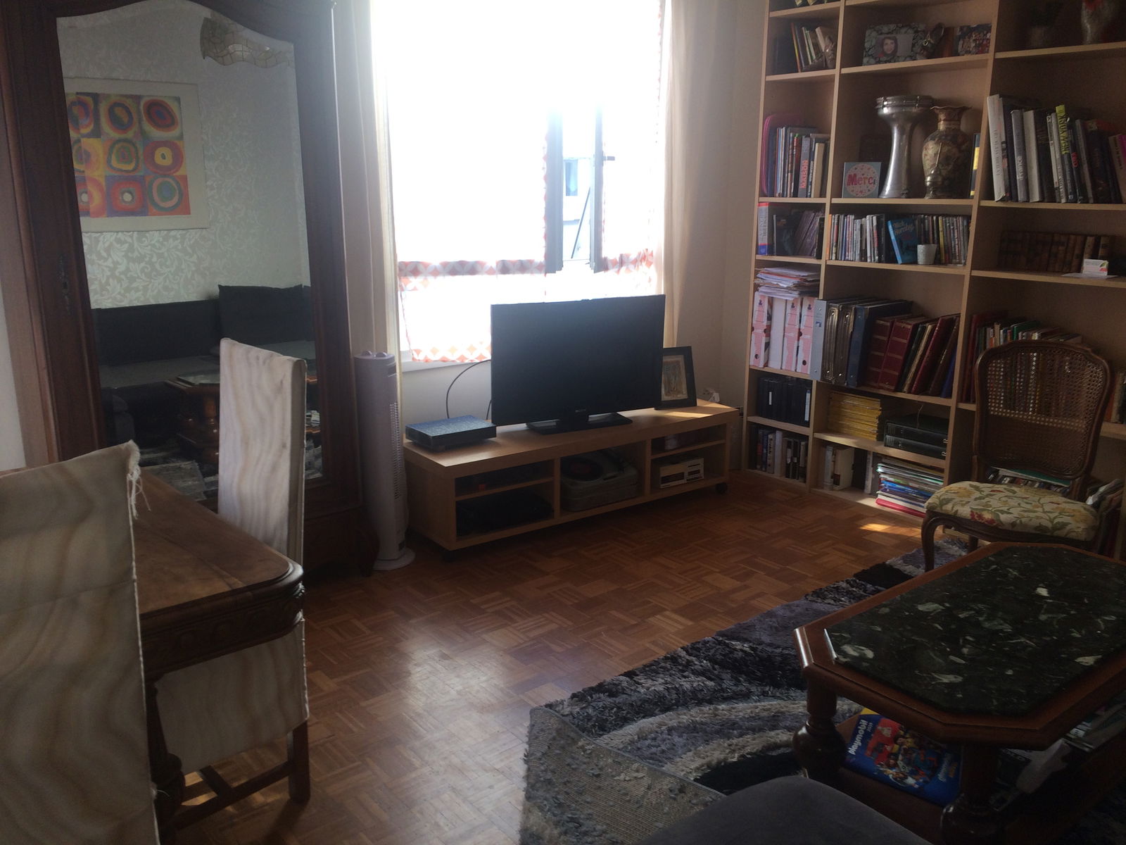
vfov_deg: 48.2
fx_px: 943
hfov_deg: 61.7
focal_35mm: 29
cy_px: 422
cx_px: 563
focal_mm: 4.15
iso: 50
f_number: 2.2
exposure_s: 1/50
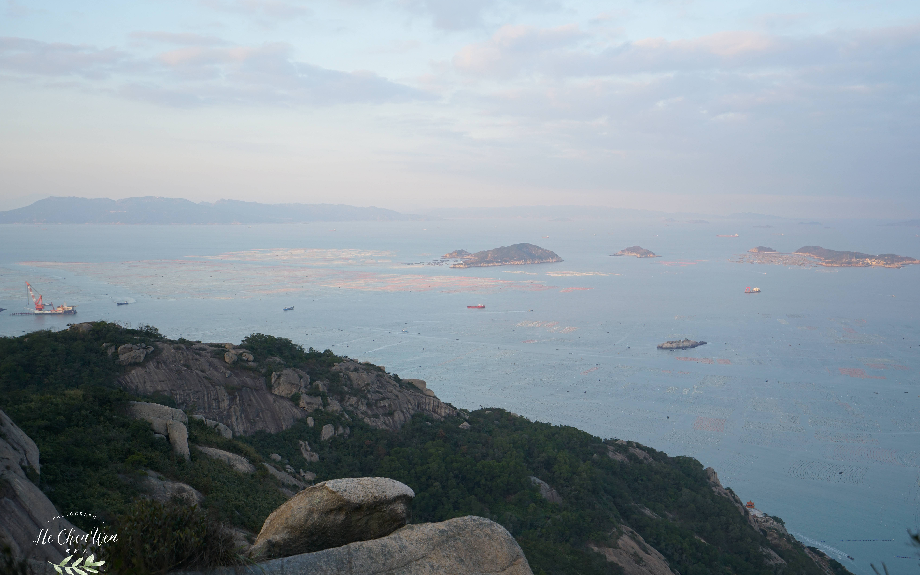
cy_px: 282
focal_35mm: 36
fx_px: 903
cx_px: 463
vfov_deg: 35.3
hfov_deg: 54.0
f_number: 5
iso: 500
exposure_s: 1/400
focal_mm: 35
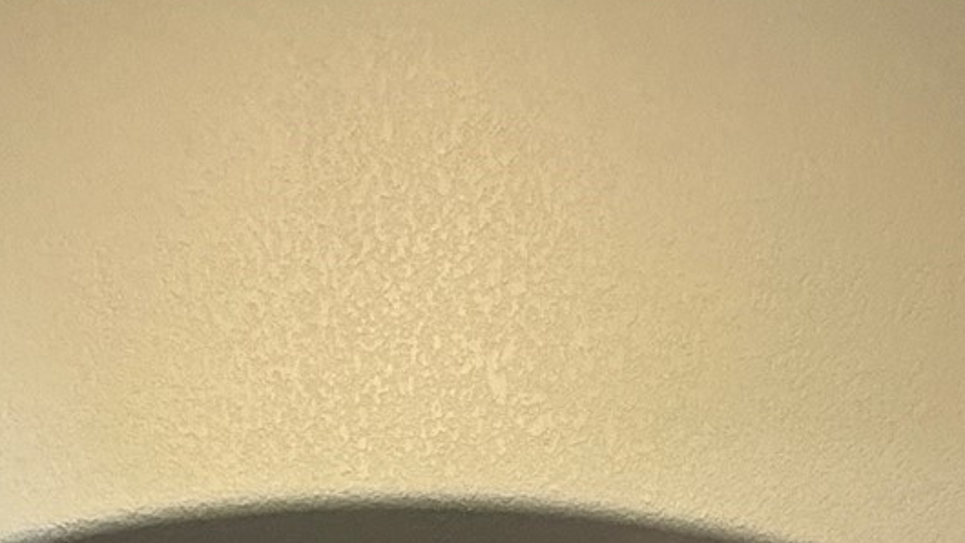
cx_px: 432
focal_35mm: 59
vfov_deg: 13.5
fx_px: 1510
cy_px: 1376
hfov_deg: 35.4
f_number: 2.2
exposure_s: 1/60
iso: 200
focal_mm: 2.22
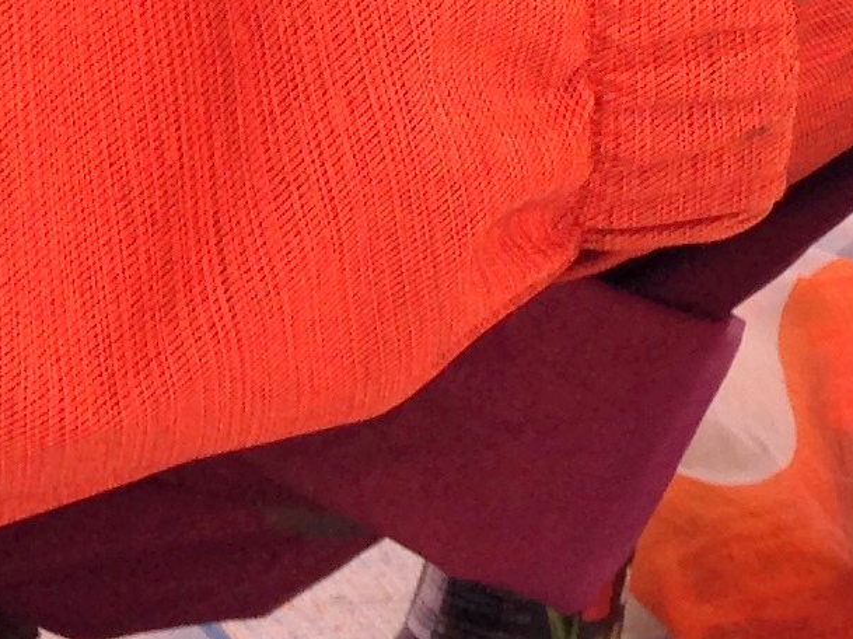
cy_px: -504
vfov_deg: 8.1
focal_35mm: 177
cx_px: 1650
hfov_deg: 10.4
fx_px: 4359
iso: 50
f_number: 2.4
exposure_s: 1/1106
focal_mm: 4.12
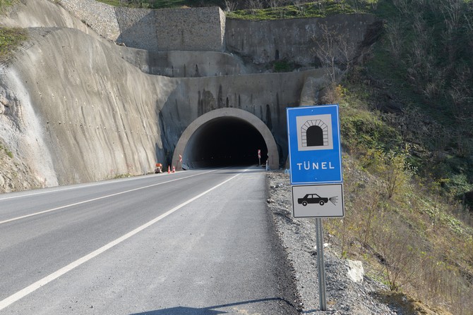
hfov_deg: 50.7
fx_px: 499
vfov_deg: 35.1
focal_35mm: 38
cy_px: 158
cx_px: 236
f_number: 8
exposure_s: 1/250
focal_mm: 38
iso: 180
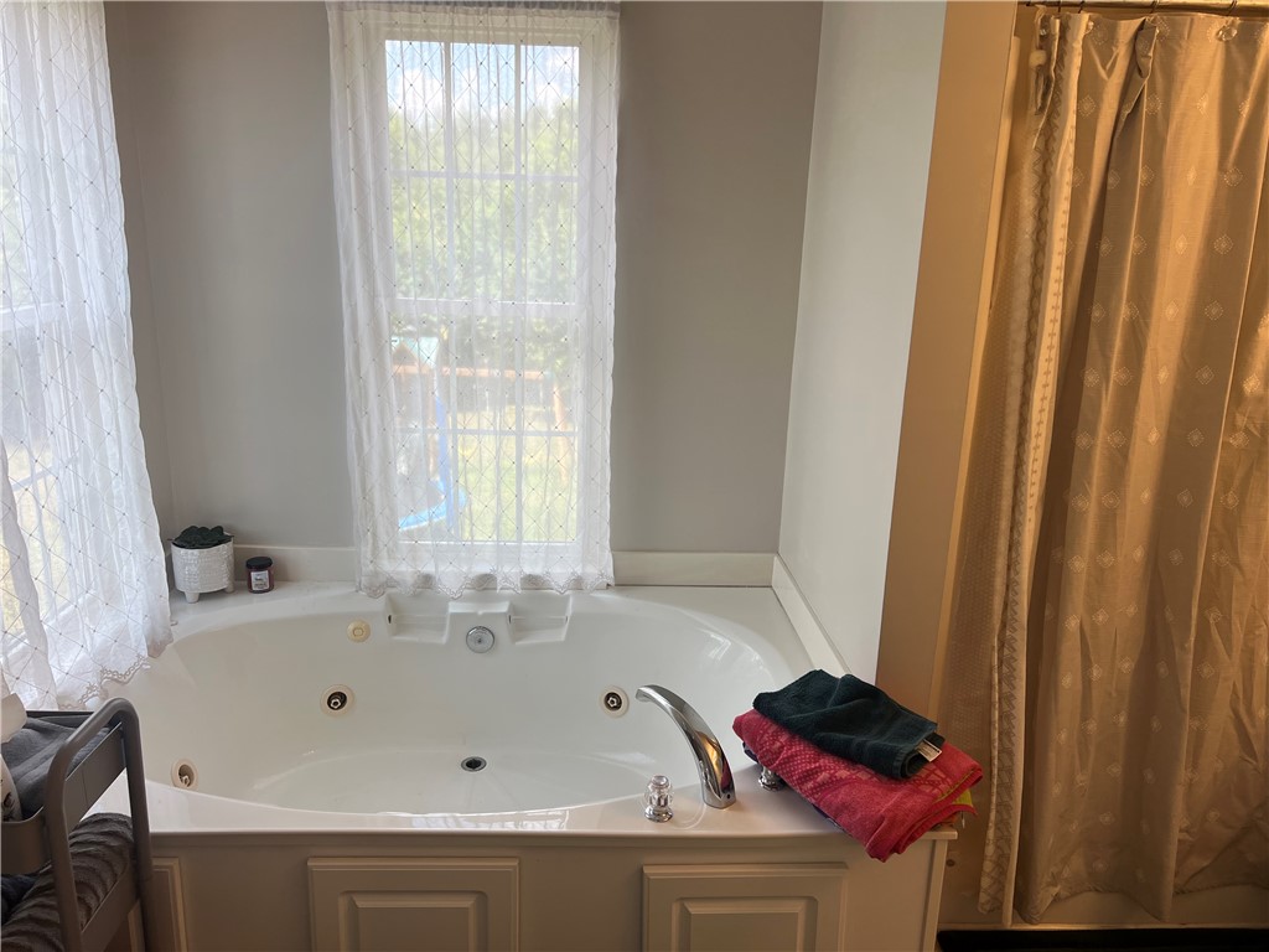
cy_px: 476
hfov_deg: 67.3
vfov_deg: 53.1
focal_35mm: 26
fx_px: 953
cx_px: 634
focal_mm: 5.7
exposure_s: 1/179
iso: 40
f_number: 1.5
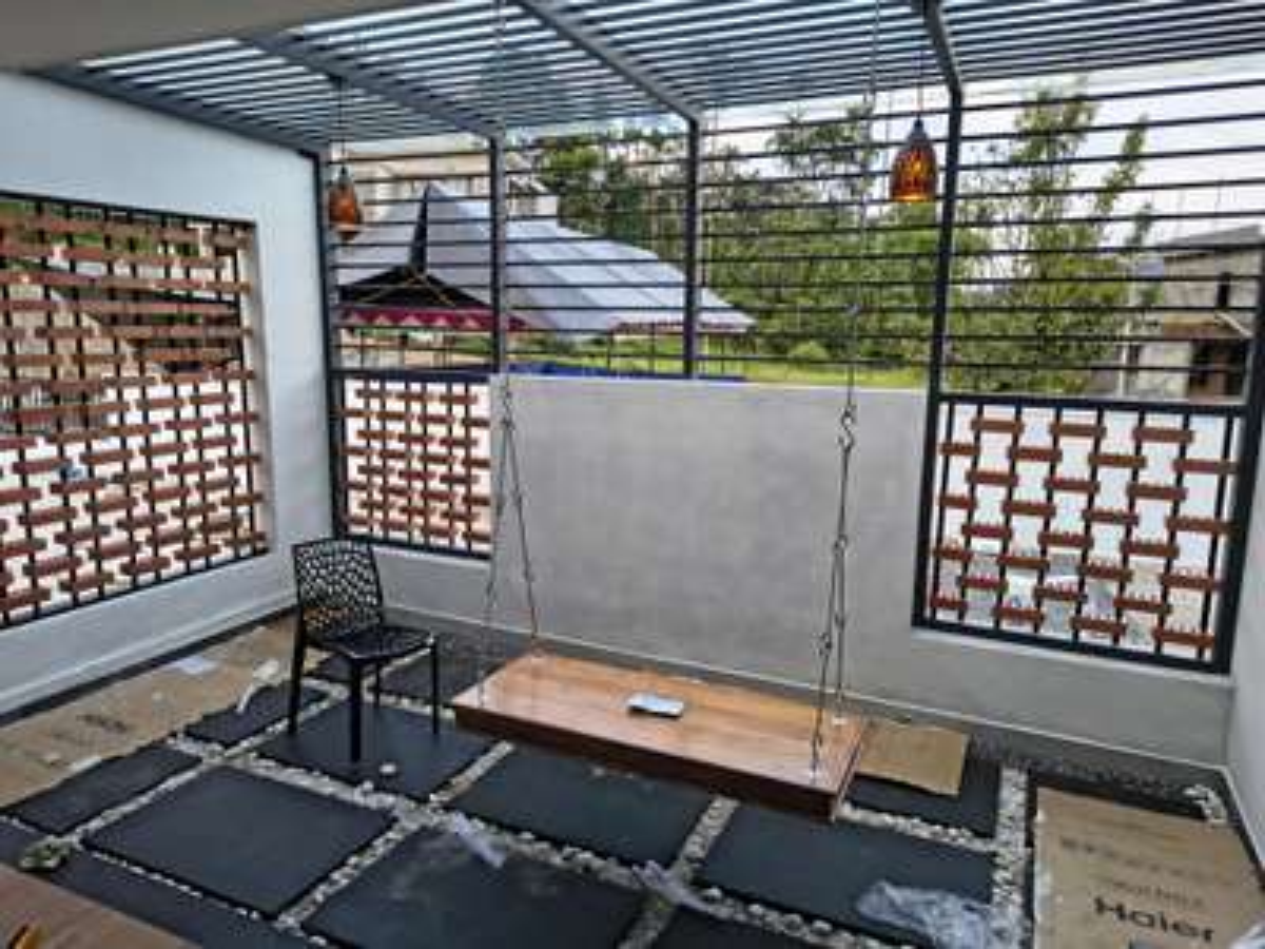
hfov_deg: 73.9
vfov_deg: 58.9
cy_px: 474
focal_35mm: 23
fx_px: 841
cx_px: 632
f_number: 1.8
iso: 131
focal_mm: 5.56
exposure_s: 1/100
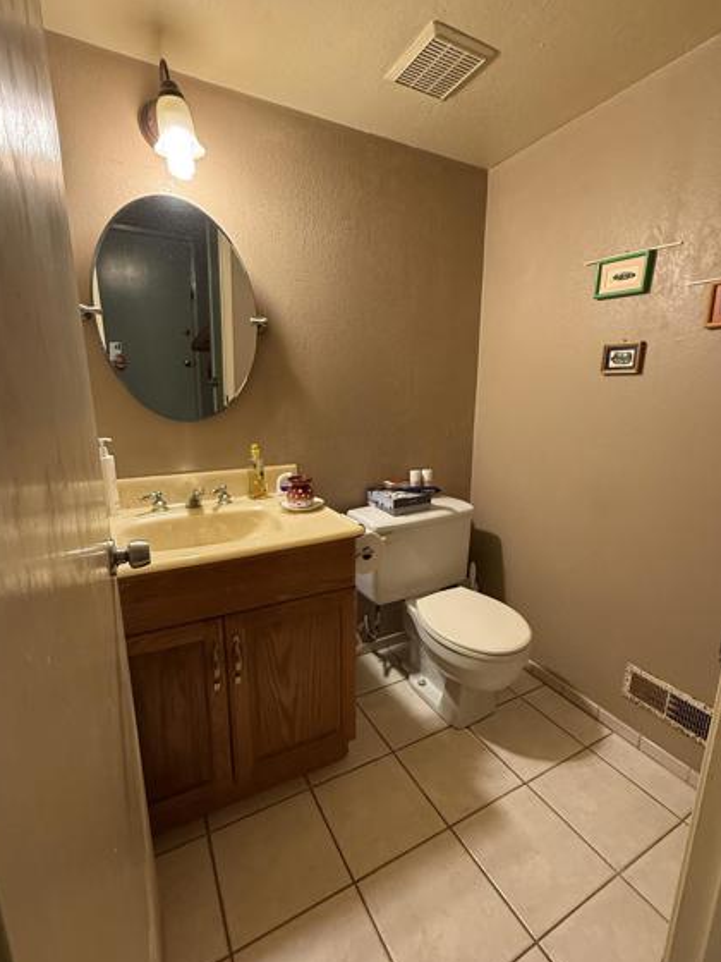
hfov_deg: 78.1
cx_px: 364
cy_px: 491
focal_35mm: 16
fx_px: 444
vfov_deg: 94.5
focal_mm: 2.22
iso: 400
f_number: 2.2
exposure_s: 1/60
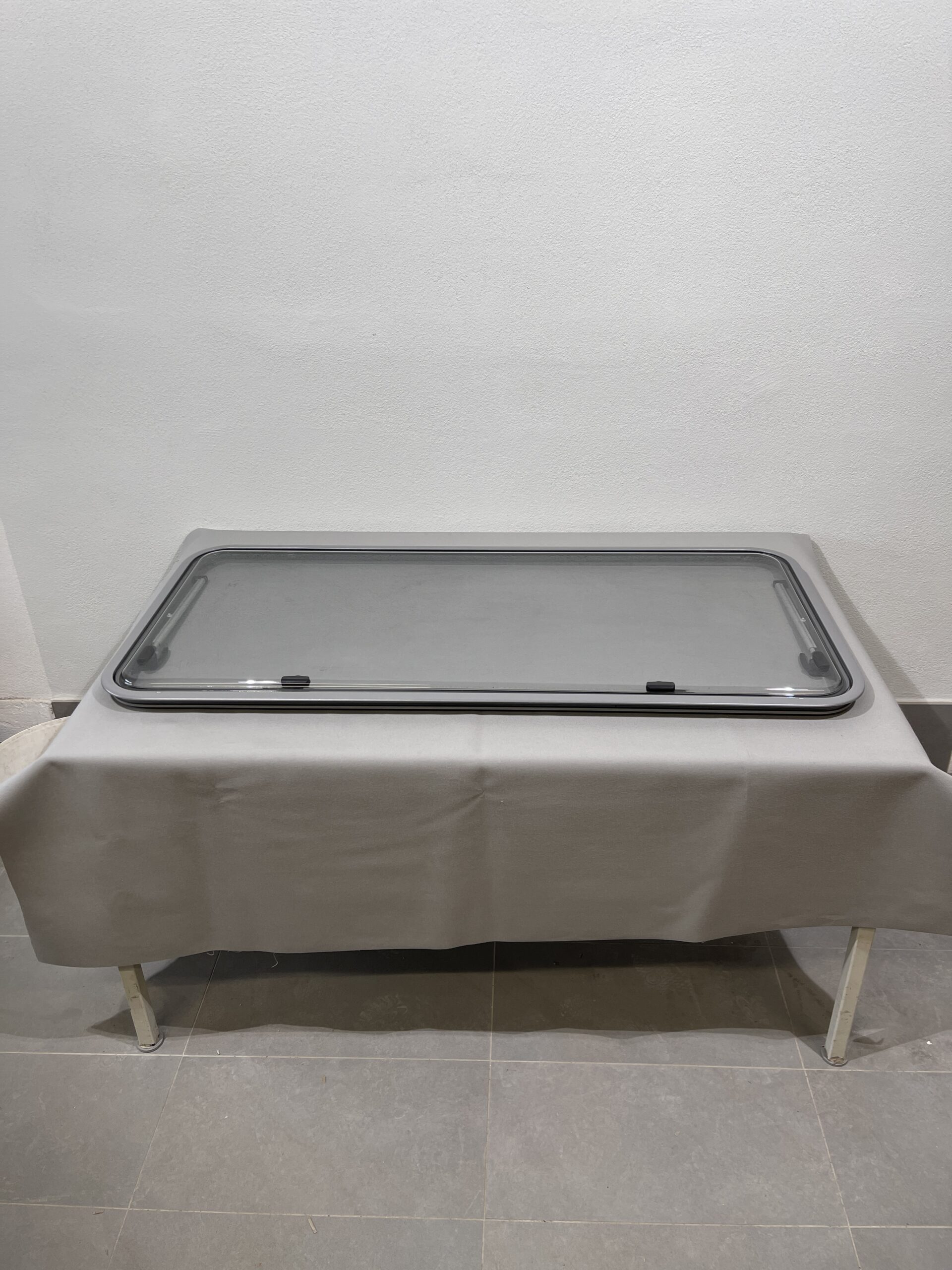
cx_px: 476
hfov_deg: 53.1
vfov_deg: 67.3
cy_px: 635
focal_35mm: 26
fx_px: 953
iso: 40
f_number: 1.6
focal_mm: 5.1
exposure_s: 1/100
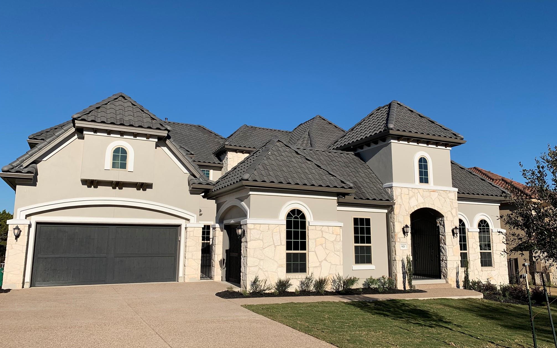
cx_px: 279
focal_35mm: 28
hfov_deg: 66.5
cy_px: 179
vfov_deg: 44.5
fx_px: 425
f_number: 1.8
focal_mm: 4.25
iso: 25
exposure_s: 1/4274
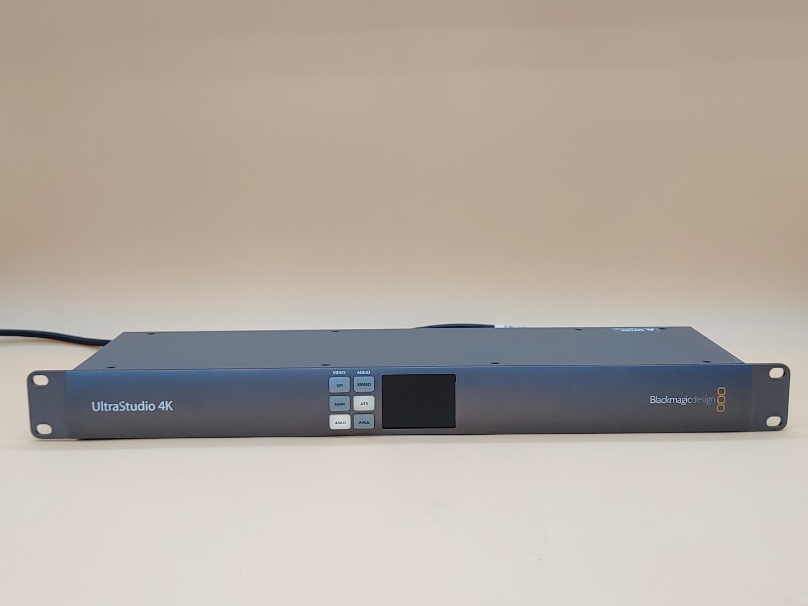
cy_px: 303
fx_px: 910
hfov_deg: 47.9
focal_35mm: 39
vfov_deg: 36.8
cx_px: 404
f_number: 1.8
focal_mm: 4.36
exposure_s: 1/68
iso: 50
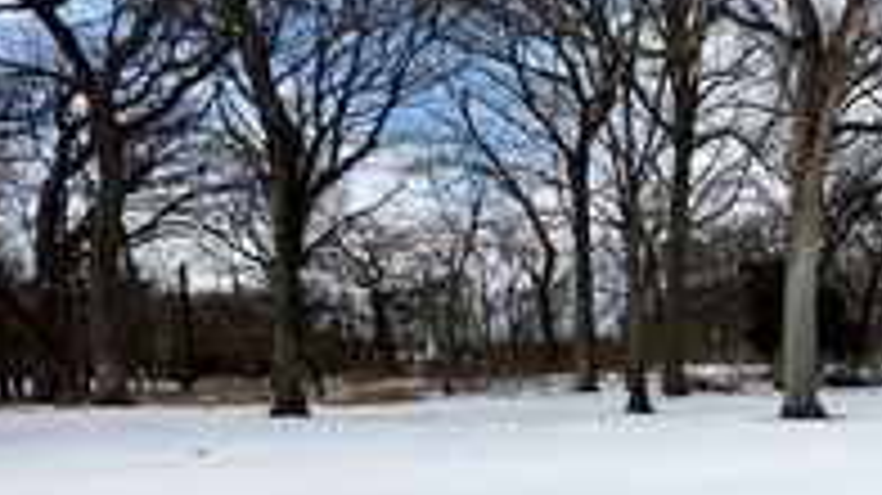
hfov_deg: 36.7
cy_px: 376
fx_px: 912
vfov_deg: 29.9
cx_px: 1107
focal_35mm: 39
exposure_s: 1/2618
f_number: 2.2
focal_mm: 2.22
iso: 50
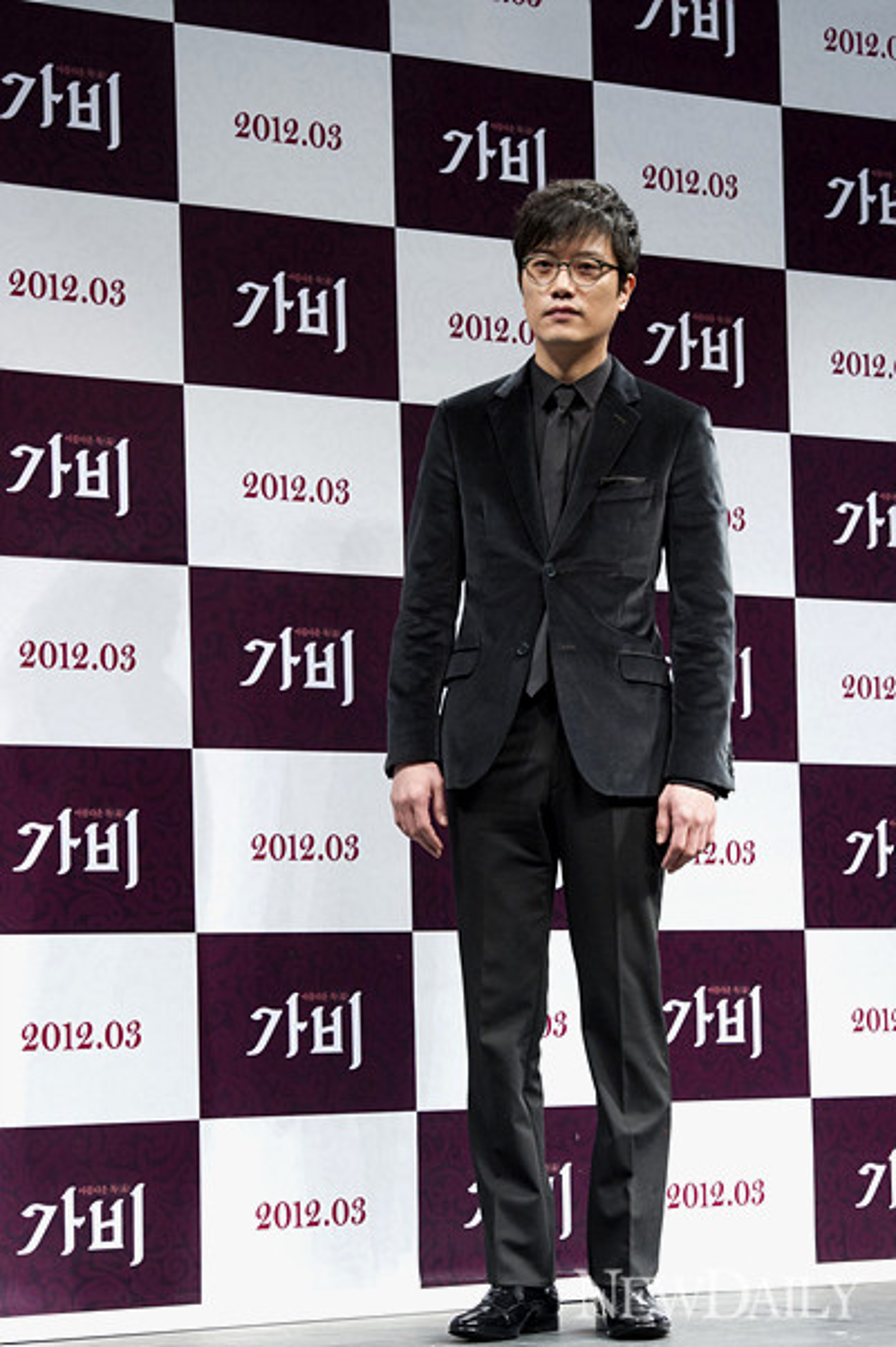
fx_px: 3812
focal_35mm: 102
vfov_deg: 20.0
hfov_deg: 13.4
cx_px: 448
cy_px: 674
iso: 3200
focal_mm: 102
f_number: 8
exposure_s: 1/160
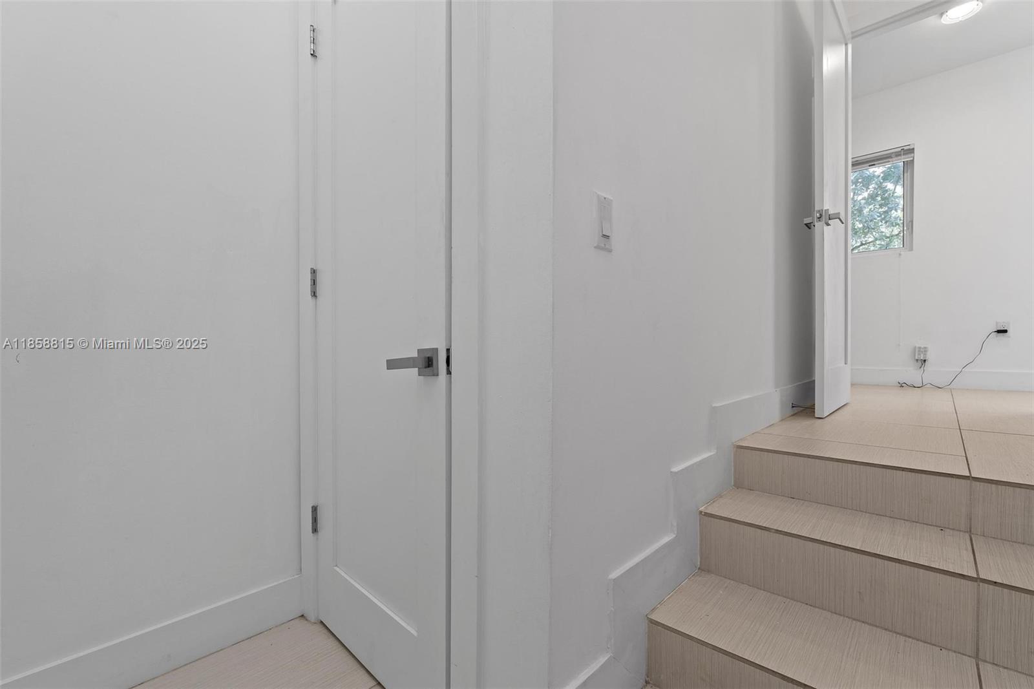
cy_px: 344
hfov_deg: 100.4
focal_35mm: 15
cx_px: 517
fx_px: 431
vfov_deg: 77.3
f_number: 8
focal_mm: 10
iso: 100
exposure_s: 1.6
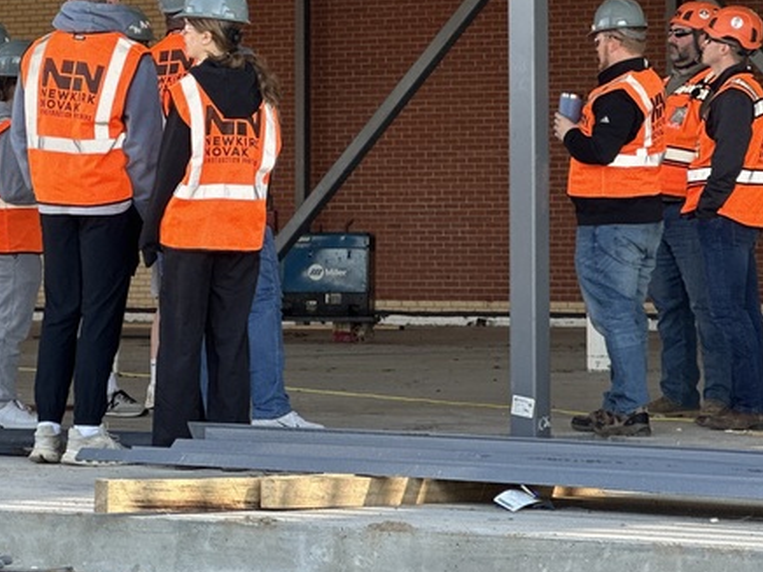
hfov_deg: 10.9
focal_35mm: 181
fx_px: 3990
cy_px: 61
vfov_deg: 8.2
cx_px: 178
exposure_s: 1/121
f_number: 2.8
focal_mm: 9
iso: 64
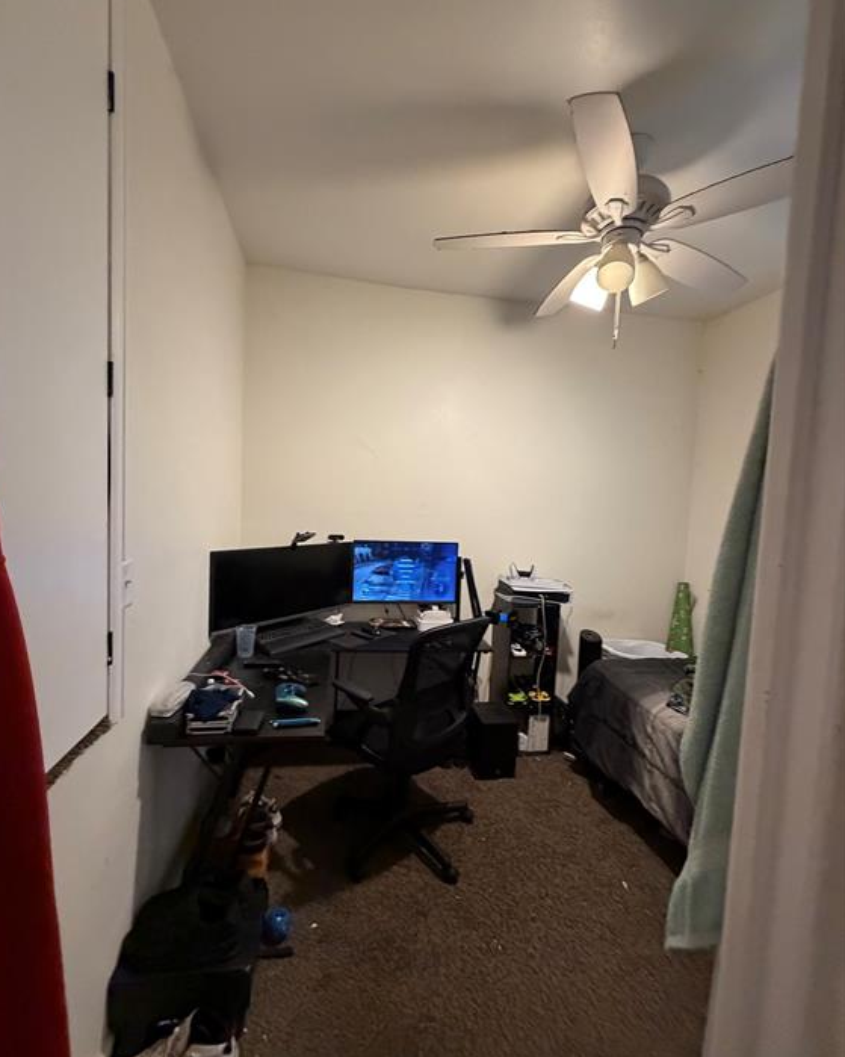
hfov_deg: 84.0
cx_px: 416
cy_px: 531
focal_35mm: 15
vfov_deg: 96.8
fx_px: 469
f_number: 2.2
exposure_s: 1/60
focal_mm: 2.22
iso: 640
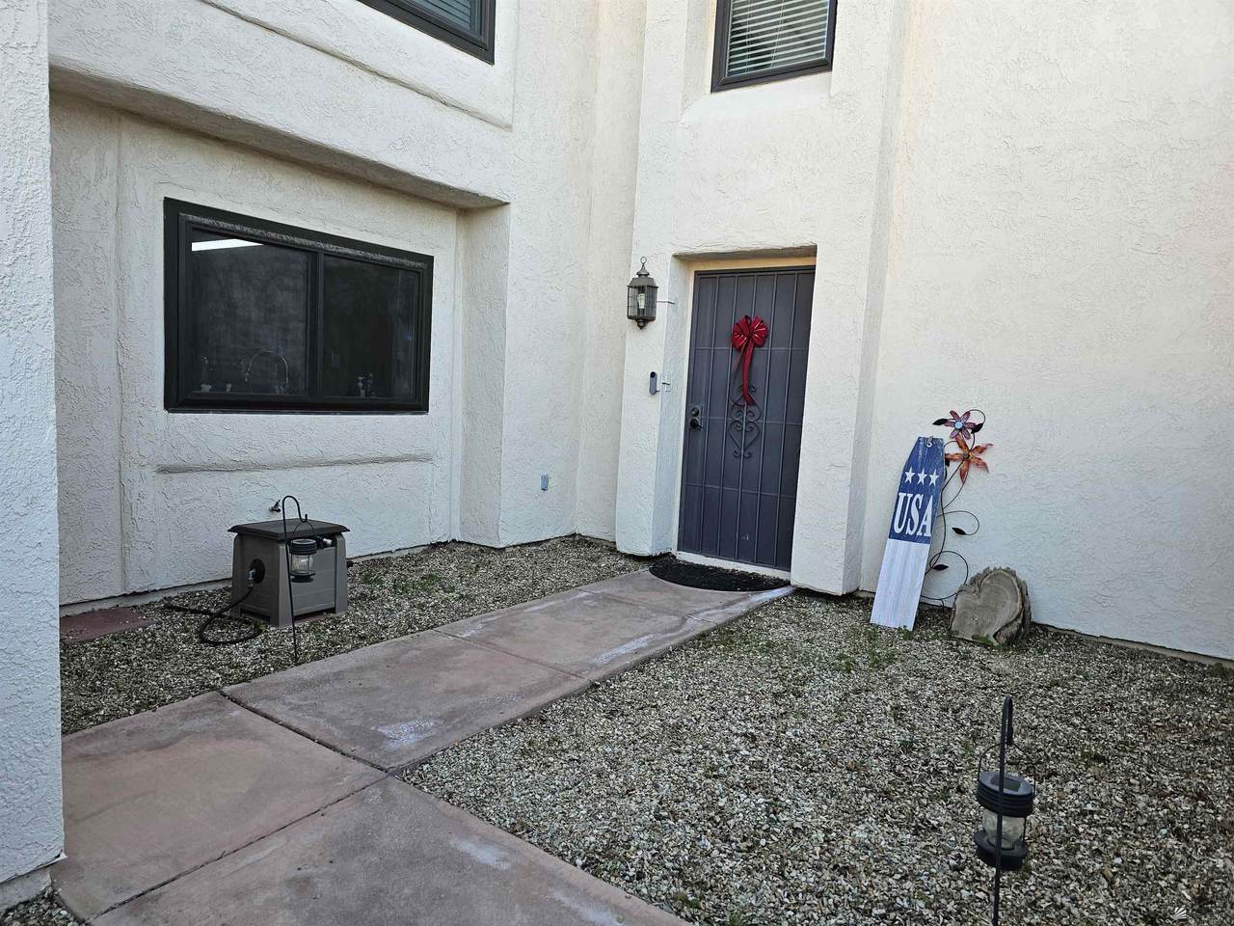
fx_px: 820
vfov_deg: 58.9
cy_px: 463
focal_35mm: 23
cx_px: 617
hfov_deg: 73.9
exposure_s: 1/120
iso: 25
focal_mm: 6.3
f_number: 1.7
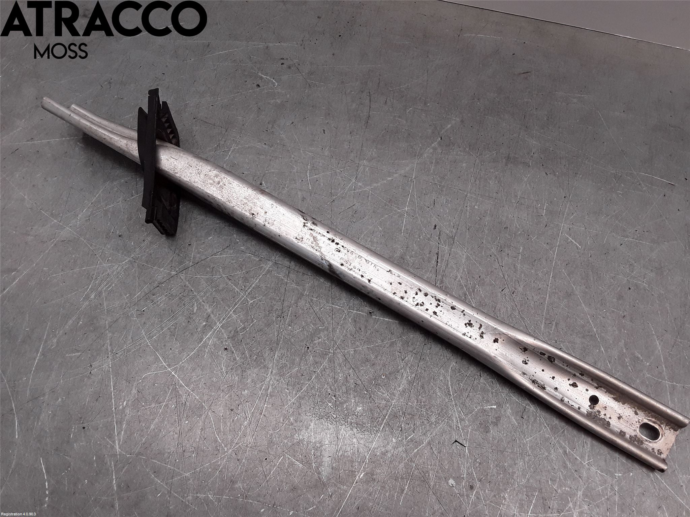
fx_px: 558
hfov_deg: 63.4
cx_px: 345
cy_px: 258
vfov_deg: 49.7
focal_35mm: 28
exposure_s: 1/145
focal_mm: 2.91
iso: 40
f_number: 1.9
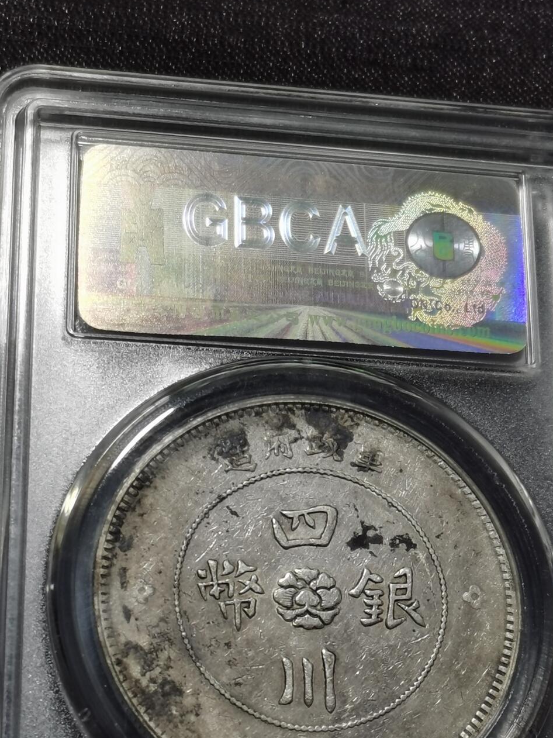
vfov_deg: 18.4
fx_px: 2280
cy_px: 463
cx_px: 291
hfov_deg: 13.8
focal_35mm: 107
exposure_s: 1/155
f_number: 1.8
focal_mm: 5.58
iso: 50
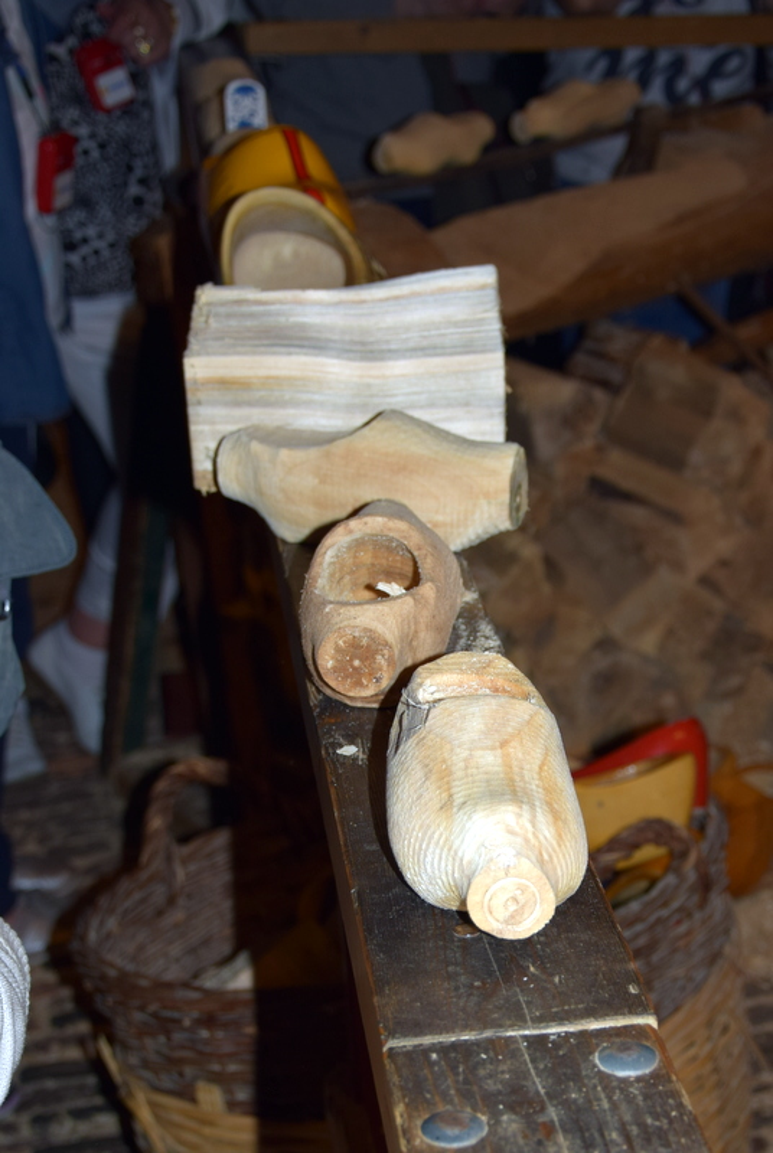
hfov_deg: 32.0
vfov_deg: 46.3
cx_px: 386
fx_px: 1348
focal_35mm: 42
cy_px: 576
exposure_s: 1/30
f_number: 4
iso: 125
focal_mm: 28
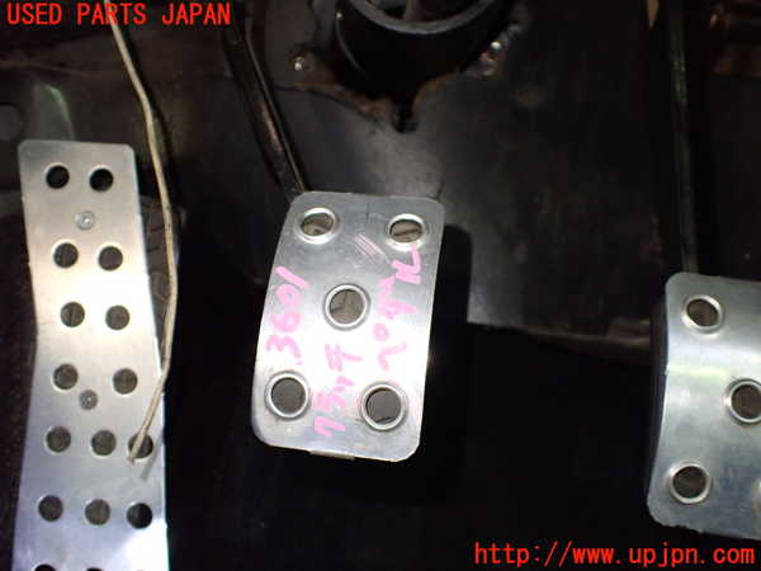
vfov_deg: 46.8
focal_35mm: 30
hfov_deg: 60.0
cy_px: 286
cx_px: 380
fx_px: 660
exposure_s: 1/80
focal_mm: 5.4
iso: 800
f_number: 2.3
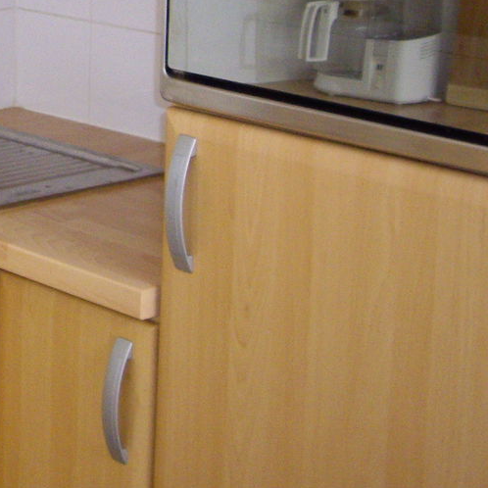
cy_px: -12
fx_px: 1723
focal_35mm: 108
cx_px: -185
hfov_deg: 15.2
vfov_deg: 15.8
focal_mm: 7.9
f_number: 2.8
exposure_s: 1/40
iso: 400
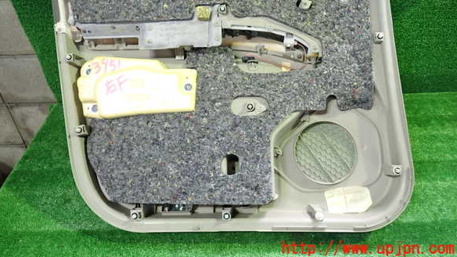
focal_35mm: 28
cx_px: 224
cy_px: 82
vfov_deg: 40.8
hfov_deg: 67.9
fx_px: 339
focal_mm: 4.5
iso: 320
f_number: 2
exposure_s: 1/30
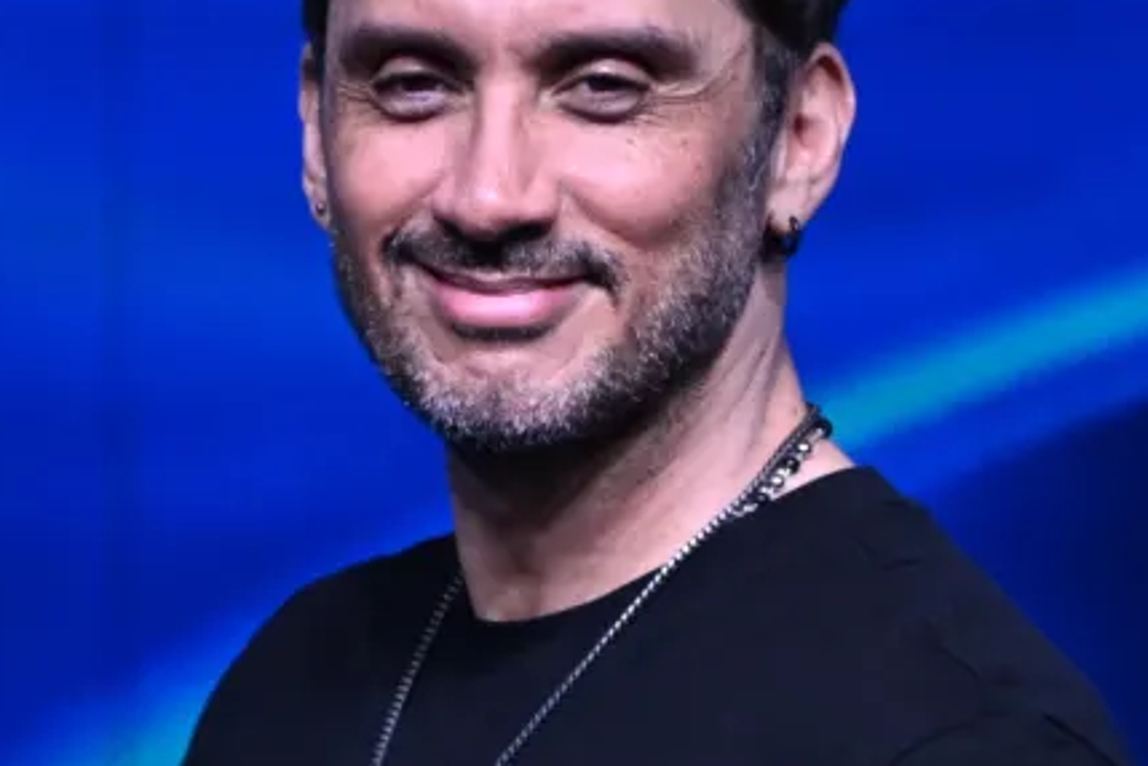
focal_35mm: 462
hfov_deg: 4.5
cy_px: 584
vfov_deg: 3.0
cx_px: 498
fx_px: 14732
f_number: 5
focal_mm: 165
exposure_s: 1/400
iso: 1250
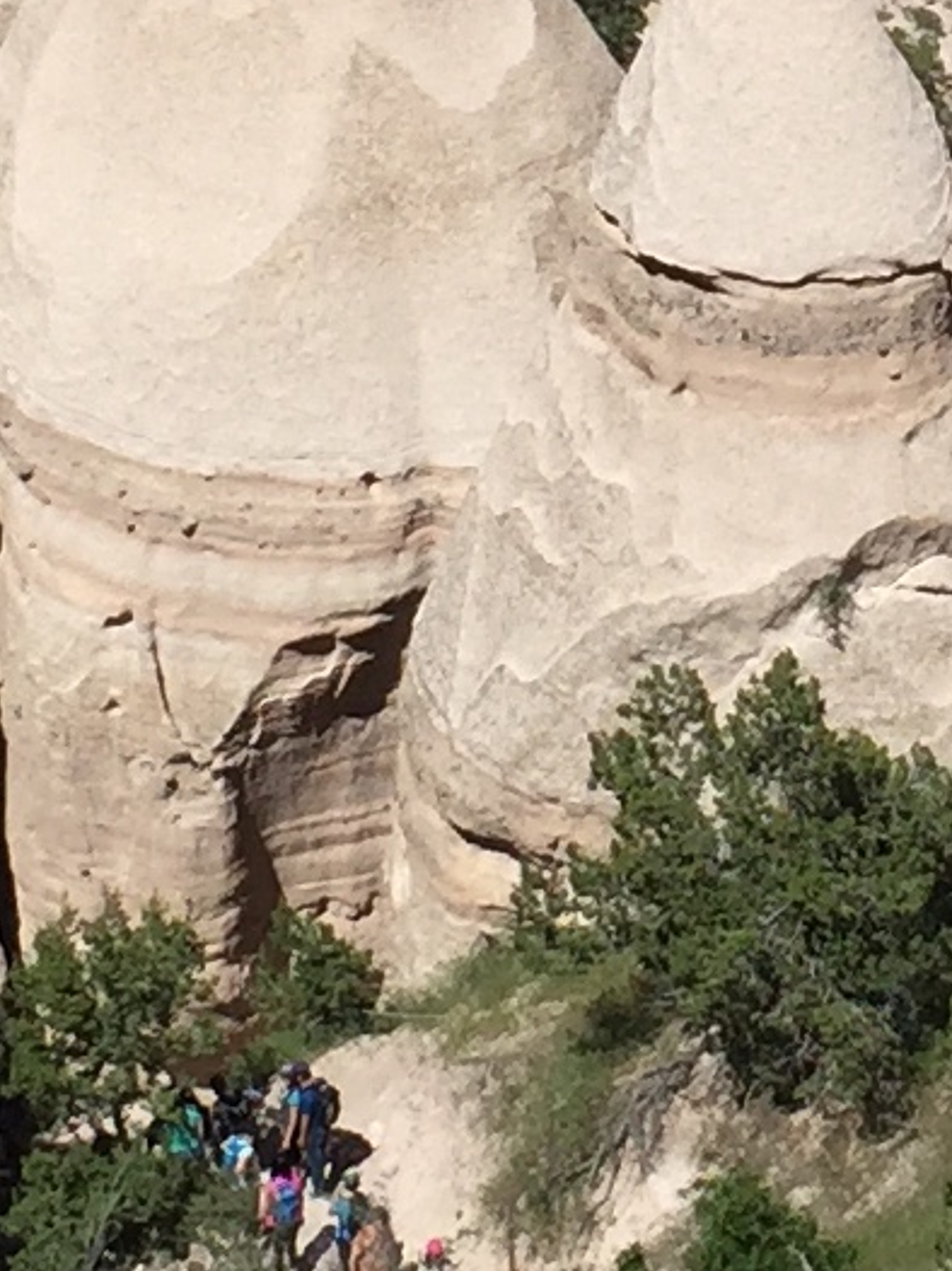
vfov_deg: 10.9
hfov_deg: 8.2
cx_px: 1024
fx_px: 6606
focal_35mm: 180
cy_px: 111
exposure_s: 1/3968
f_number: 2.2
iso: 32
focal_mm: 4.15
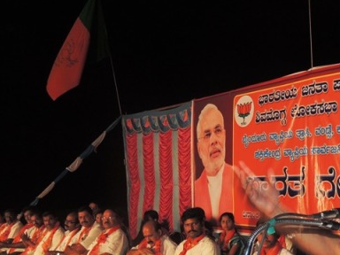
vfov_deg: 28.7
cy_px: 188
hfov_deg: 36.8
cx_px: 275
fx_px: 491
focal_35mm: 50
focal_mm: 5.3
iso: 200
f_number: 3.1
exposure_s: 1/30
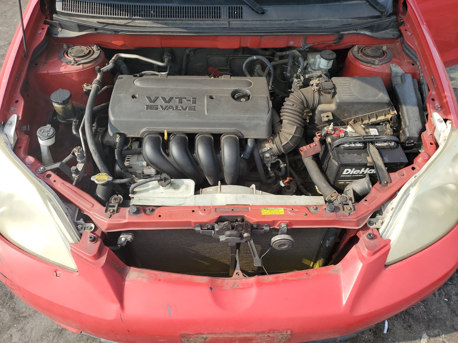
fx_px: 344
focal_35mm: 26
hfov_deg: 67.3
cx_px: 229
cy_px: 172
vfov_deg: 53.1
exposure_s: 1/1429
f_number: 1.5
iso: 50
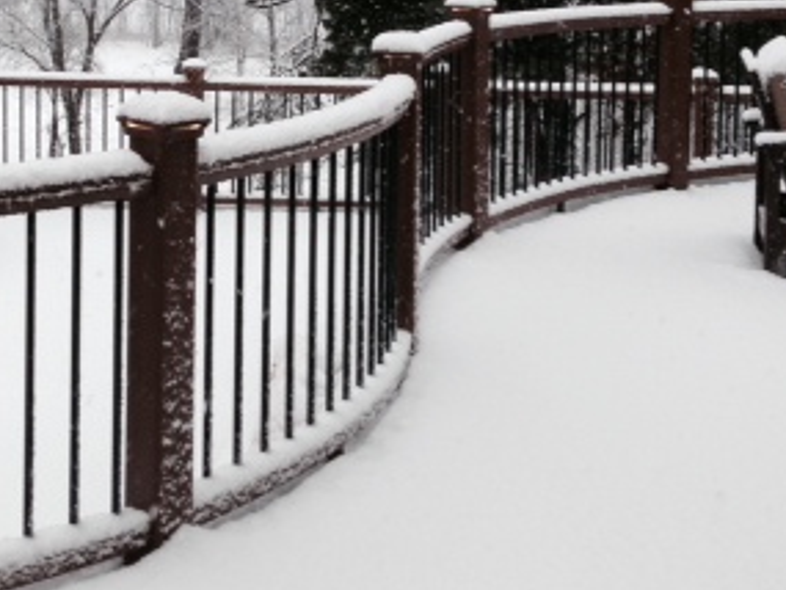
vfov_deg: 19.3
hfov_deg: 25.9
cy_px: -19
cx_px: 165
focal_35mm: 74
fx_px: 1681
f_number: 2.4
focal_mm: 4.12
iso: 50
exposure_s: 1/120
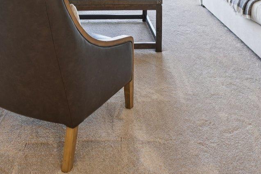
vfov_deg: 23.7
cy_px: -88
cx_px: 118
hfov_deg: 43.5
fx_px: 326
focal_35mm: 45
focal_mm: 14
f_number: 9
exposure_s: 1/25
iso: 640
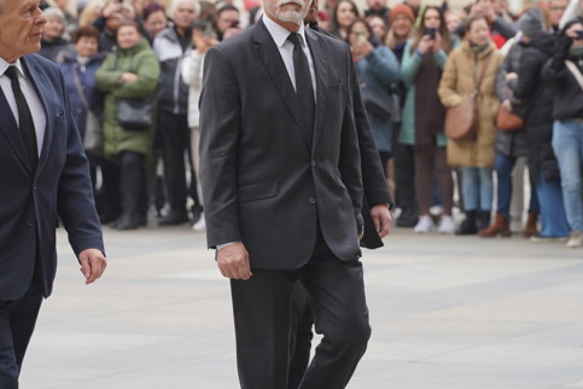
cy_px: 118
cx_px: 274
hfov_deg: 8.7
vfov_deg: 5.8
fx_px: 3838
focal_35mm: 237
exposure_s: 1/500
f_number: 5.6
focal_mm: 166
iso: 1000
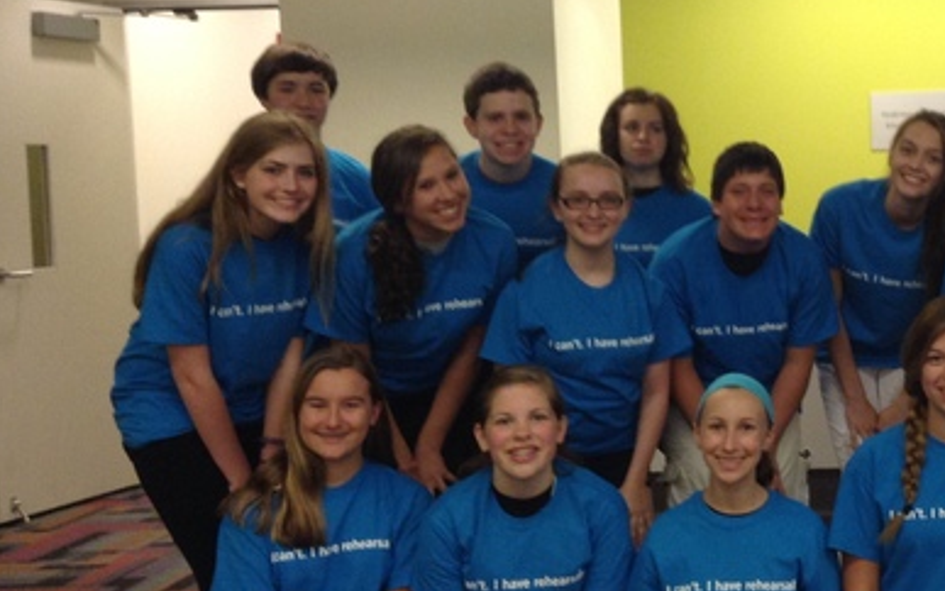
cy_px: 274
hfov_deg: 30.1
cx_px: 857
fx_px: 1674
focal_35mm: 65
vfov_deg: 20.0
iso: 80
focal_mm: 3.3
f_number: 2.4
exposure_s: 1/24
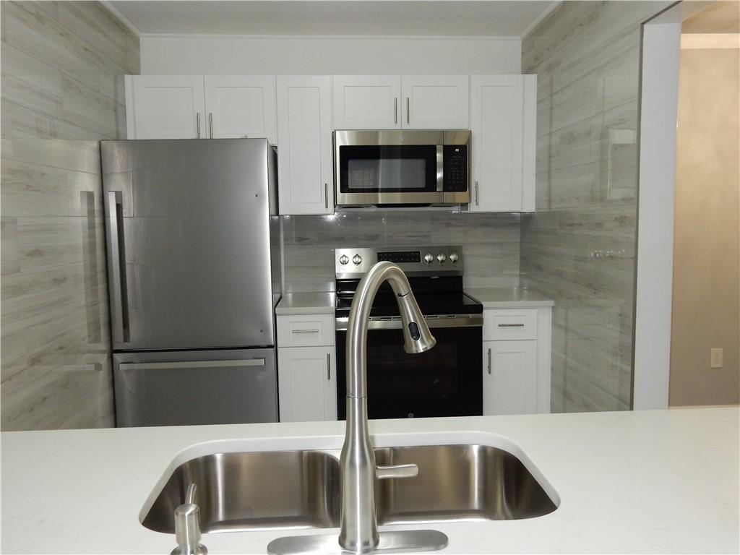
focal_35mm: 30
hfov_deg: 60.0
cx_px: 370
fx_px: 641
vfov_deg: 46.8
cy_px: 278
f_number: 4
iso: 200
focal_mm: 5.4
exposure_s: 1/30
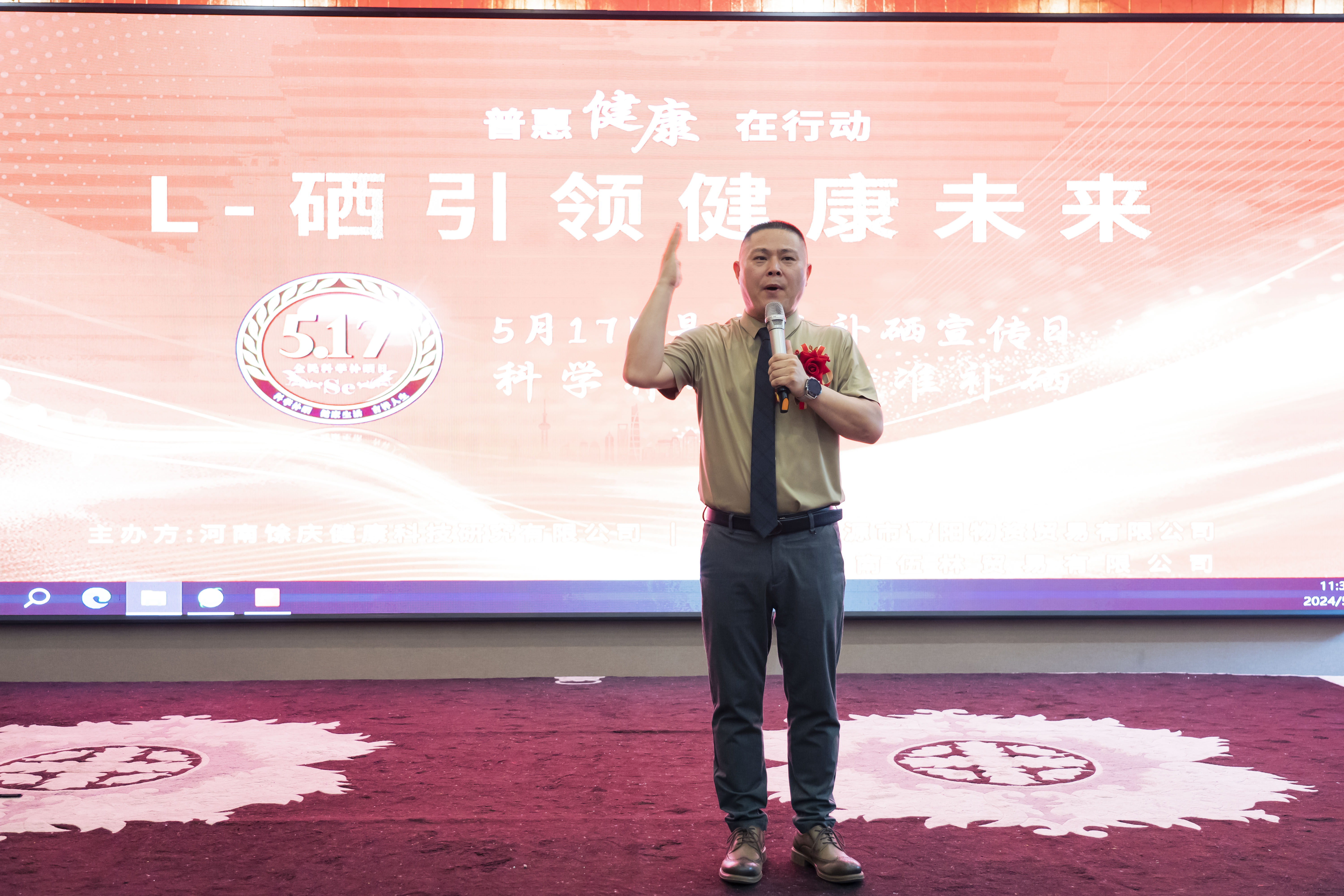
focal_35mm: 36
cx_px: 672
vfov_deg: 36.9
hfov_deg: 53.1
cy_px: 448
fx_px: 1344
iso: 2000
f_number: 4
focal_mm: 36
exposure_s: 1/100
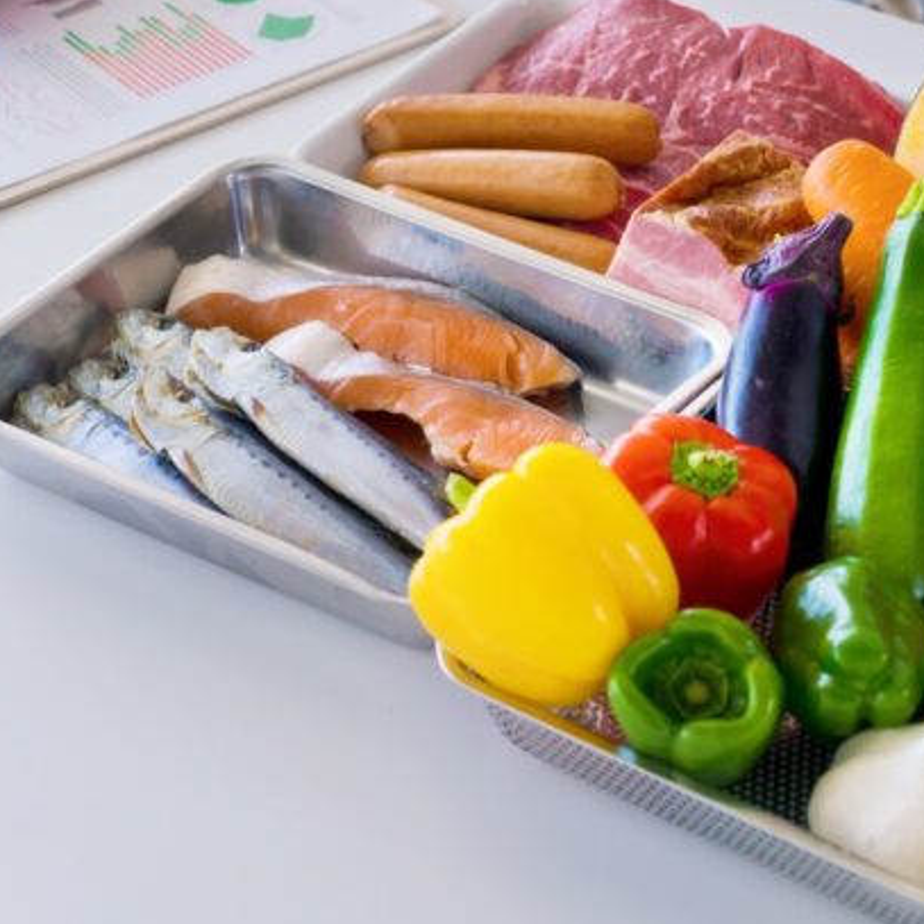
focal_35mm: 107
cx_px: 702
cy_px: 187
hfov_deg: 16.2
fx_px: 3231
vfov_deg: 16.2
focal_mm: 50
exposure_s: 1/160
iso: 400
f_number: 4.5
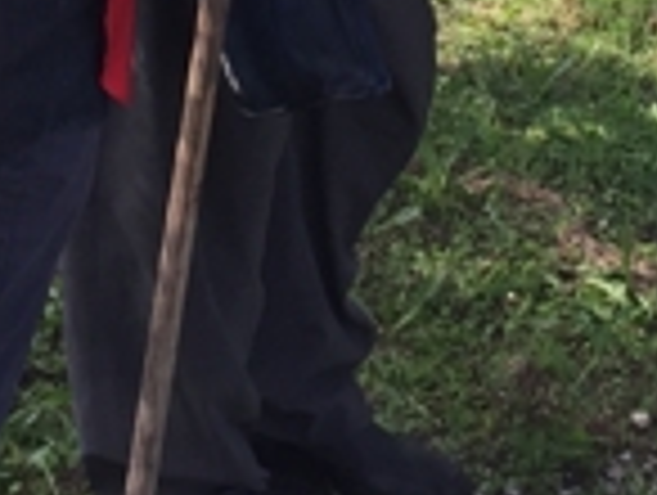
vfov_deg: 9.3
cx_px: 346
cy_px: -542
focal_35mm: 149
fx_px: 2833
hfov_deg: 13.2
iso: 32
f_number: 2.2
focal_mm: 4.15
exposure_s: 1/507
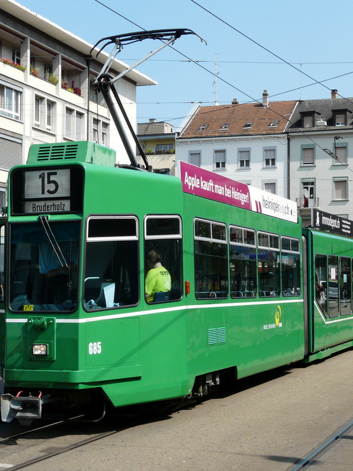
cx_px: 161
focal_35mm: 70
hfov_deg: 21.0
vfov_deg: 27.8
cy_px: 236
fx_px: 952
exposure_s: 1/400
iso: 100
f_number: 5.6
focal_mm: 8.5
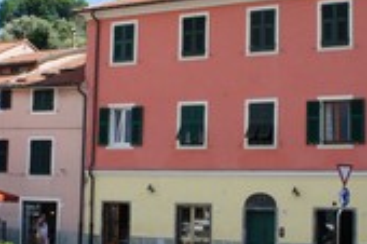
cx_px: 164
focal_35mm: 73
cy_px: 99
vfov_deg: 18.6
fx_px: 743
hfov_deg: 27.7
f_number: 11
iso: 320
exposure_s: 1/250
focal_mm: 18
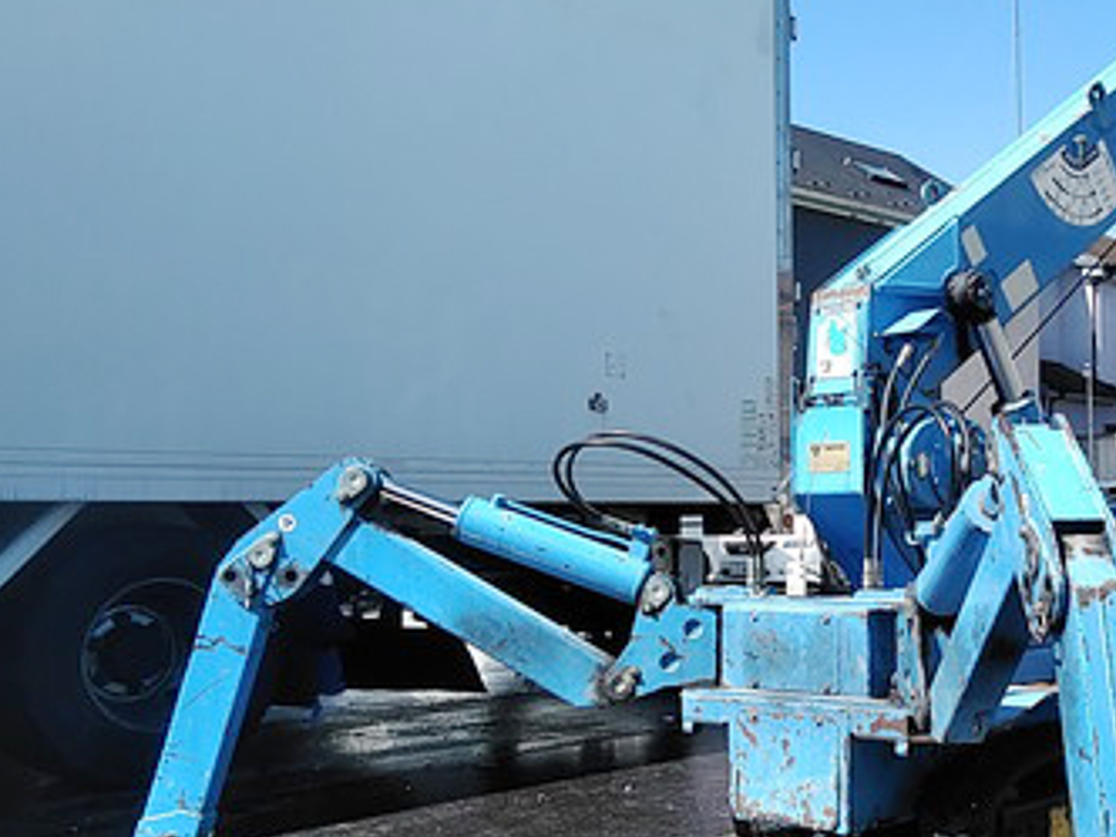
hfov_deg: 35.3
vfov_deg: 28.0
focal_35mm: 52
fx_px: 1676
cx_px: 938
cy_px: 440
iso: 60
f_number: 2.2
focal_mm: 3.46
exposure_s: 1/641
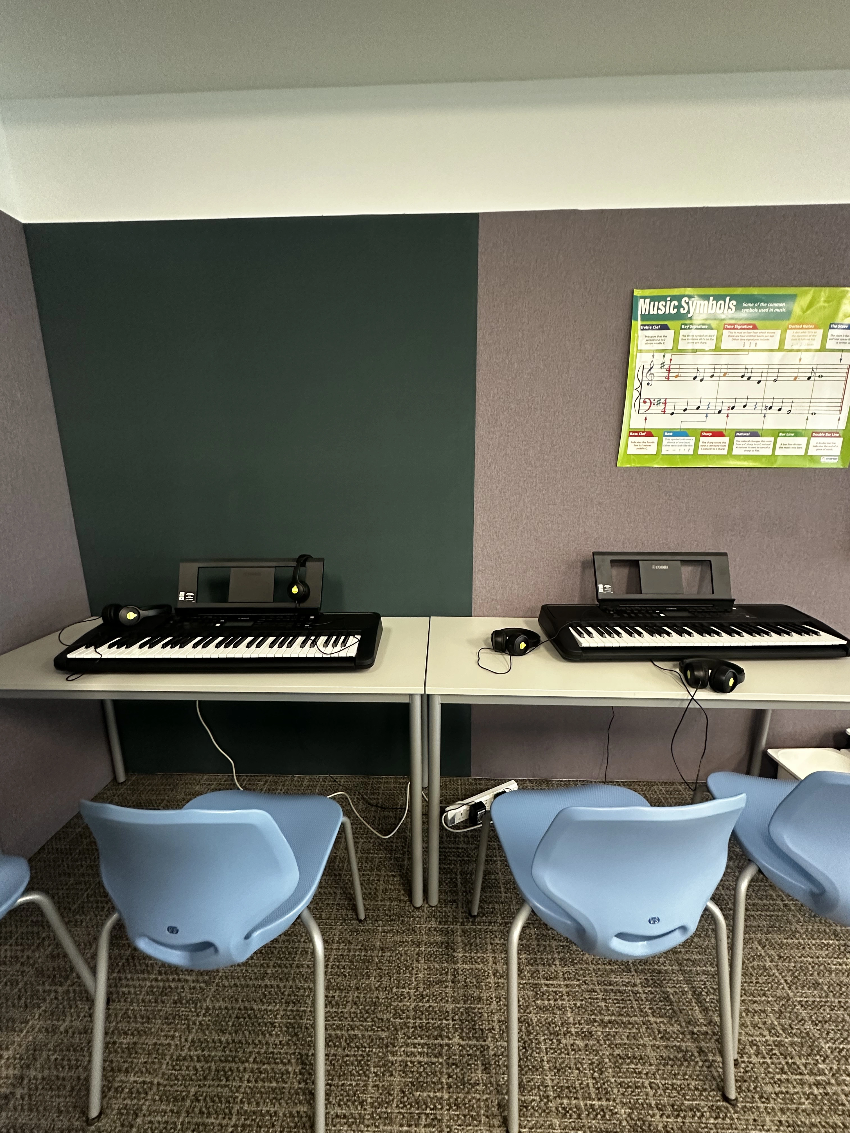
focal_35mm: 14
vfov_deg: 102.1
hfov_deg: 85.7
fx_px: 458
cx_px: 425
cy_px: 566
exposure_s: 1/50
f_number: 2.2
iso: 320
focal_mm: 2.22
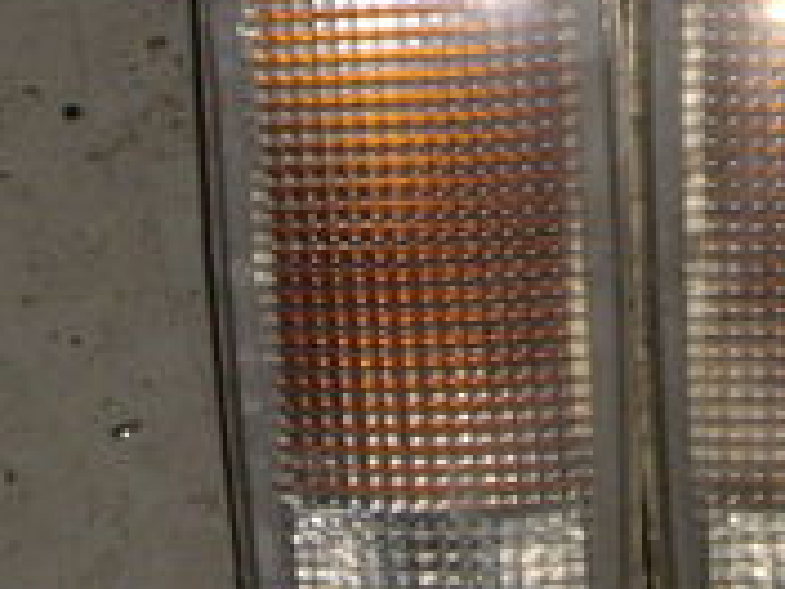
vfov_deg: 4.3
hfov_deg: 5.7
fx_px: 7756
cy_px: 147
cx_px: 1271
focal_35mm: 342
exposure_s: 1/100
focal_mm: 15.3
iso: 200
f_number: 4.6
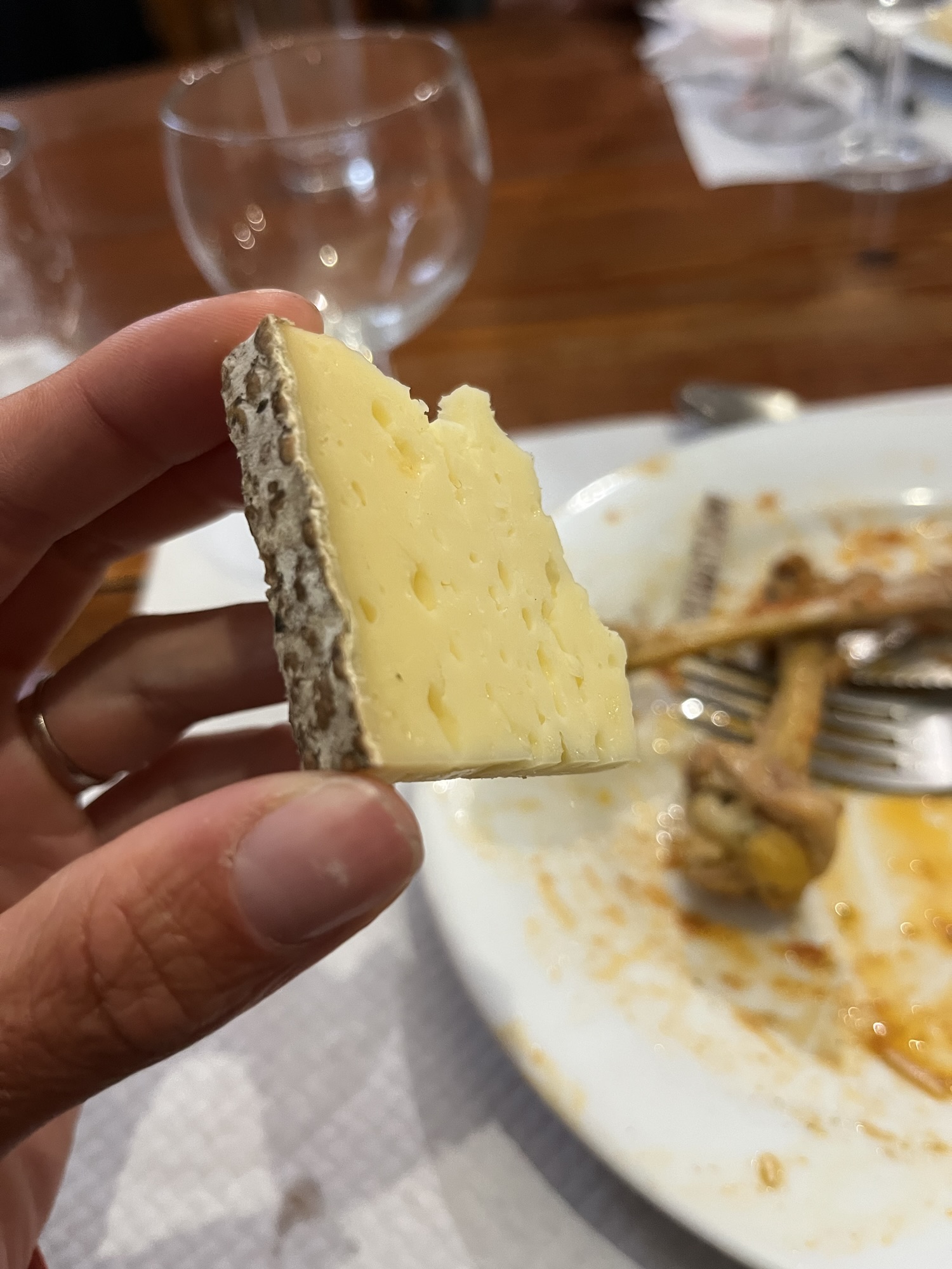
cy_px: 634
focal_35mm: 26
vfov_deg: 67.3
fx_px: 953
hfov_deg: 53.1
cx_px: 476
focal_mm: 5.1
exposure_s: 1/50
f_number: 1.6
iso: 250
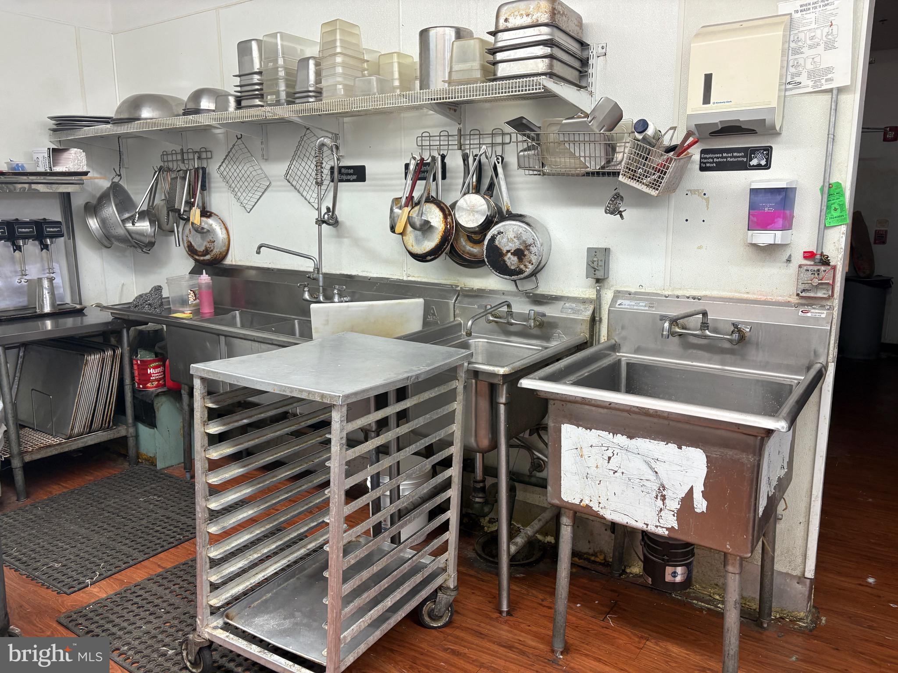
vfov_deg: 53.1
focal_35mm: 26
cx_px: 449
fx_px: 674
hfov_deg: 67.3
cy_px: 336
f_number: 1.6
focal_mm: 5.96
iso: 125
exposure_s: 1/60
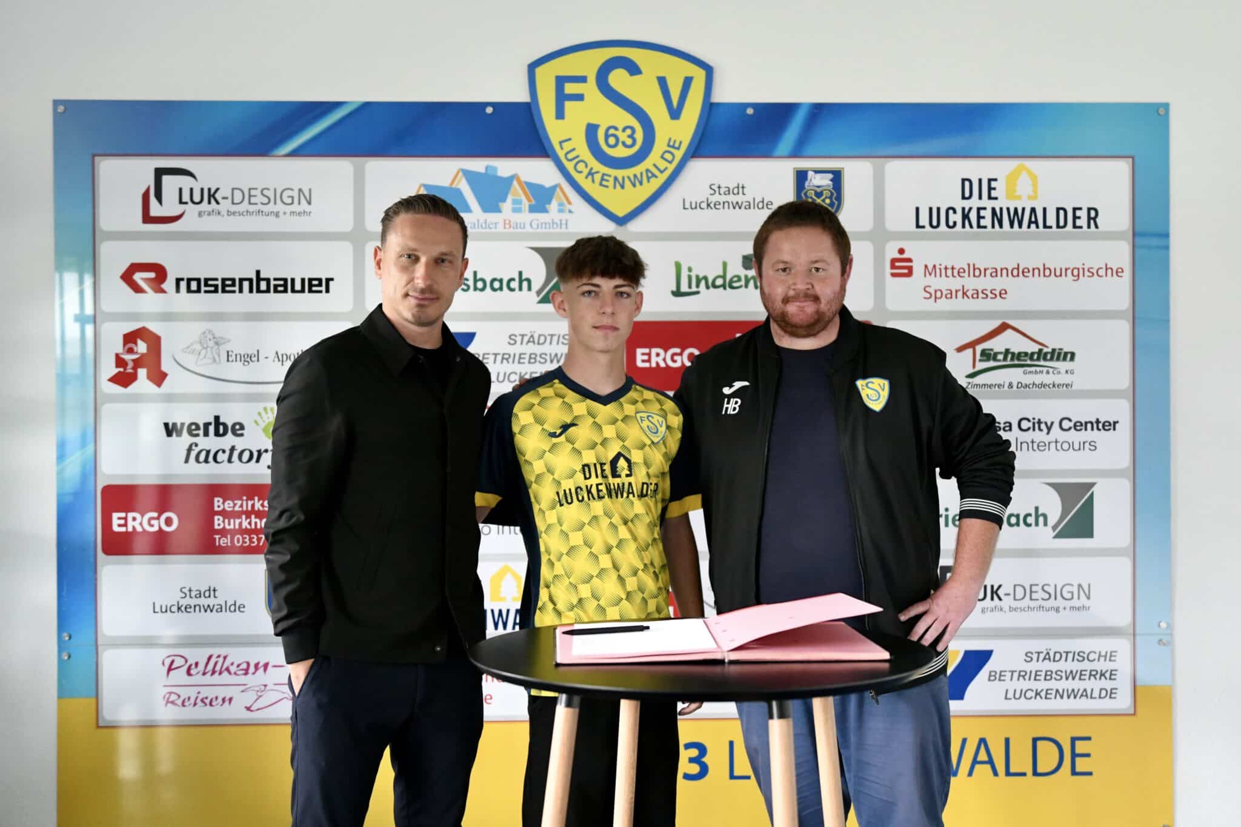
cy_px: 414
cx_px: 620
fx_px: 1310
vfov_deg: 35.0
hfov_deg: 50.7
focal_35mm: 38
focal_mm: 38
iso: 6400
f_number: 2.8
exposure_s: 1/640
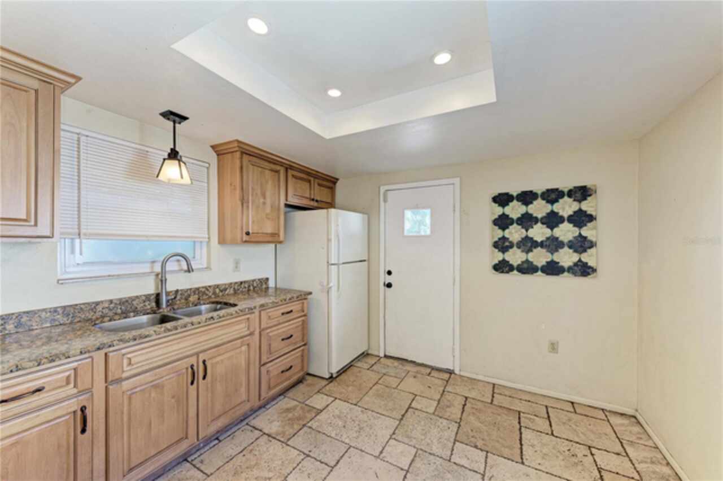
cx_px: 362
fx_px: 261
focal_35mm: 13
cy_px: 240
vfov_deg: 85.4
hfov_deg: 108.4
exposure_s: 1/4
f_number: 9
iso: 200
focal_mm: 13
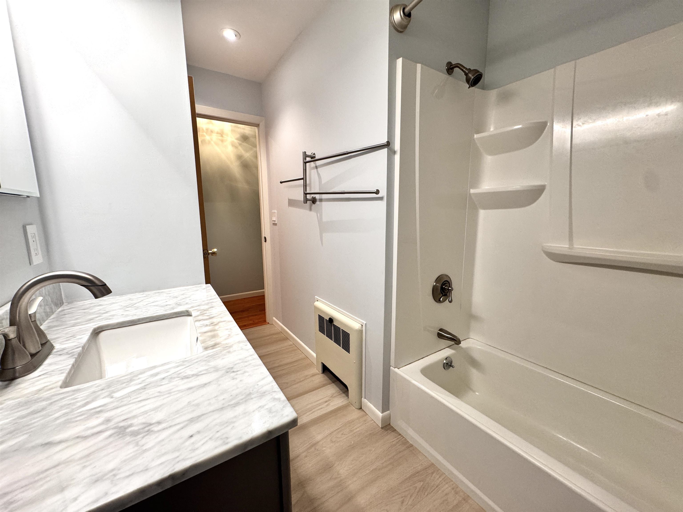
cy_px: 256
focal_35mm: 14
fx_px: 276
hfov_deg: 102.1
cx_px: 342
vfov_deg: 85.7
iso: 160
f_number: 2.2
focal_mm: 2.22
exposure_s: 1/60
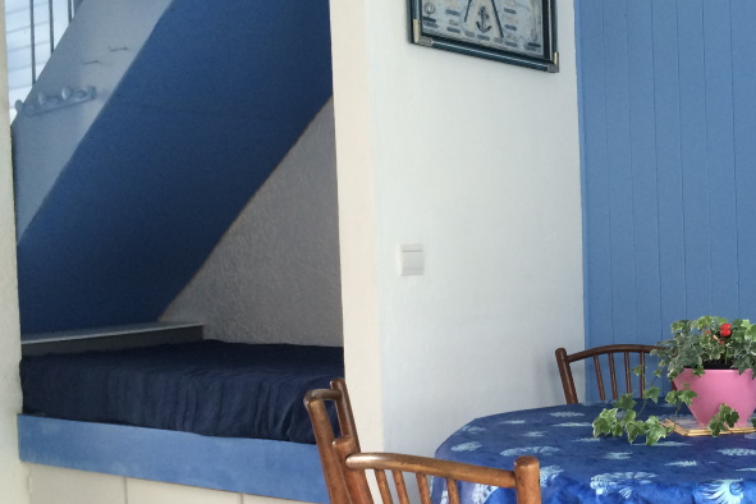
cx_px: 636
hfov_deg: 37.1
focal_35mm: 51
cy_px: 287
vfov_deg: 26.5
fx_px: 1071
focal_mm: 4.15
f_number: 2.2
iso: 40
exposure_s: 1/40
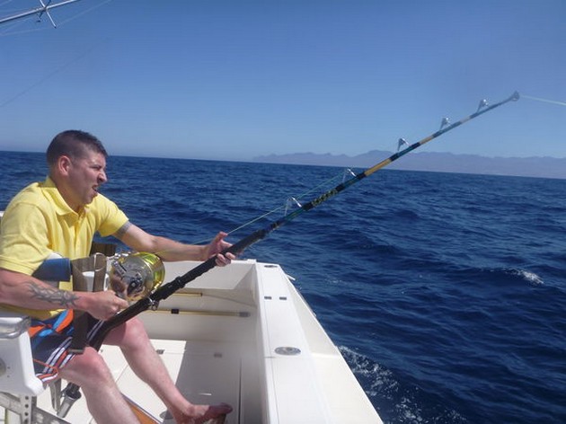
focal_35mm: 28
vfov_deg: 49.7
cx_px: 283
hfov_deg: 63.5
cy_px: 212
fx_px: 458
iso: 100
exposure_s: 1/160
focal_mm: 4.9
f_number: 10
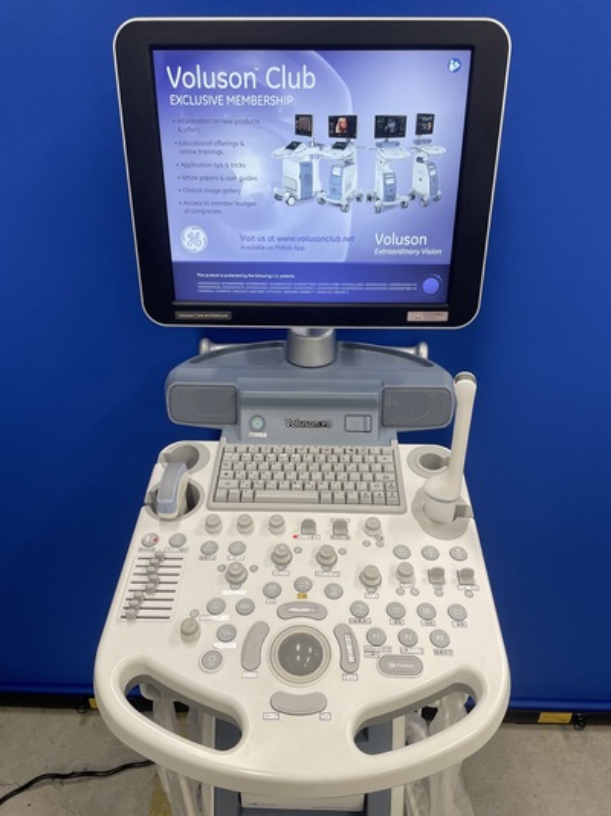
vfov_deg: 67.3
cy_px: 408
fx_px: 612
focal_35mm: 26
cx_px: 306
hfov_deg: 53.0
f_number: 1.6
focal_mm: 4.2
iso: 100
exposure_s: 1/120
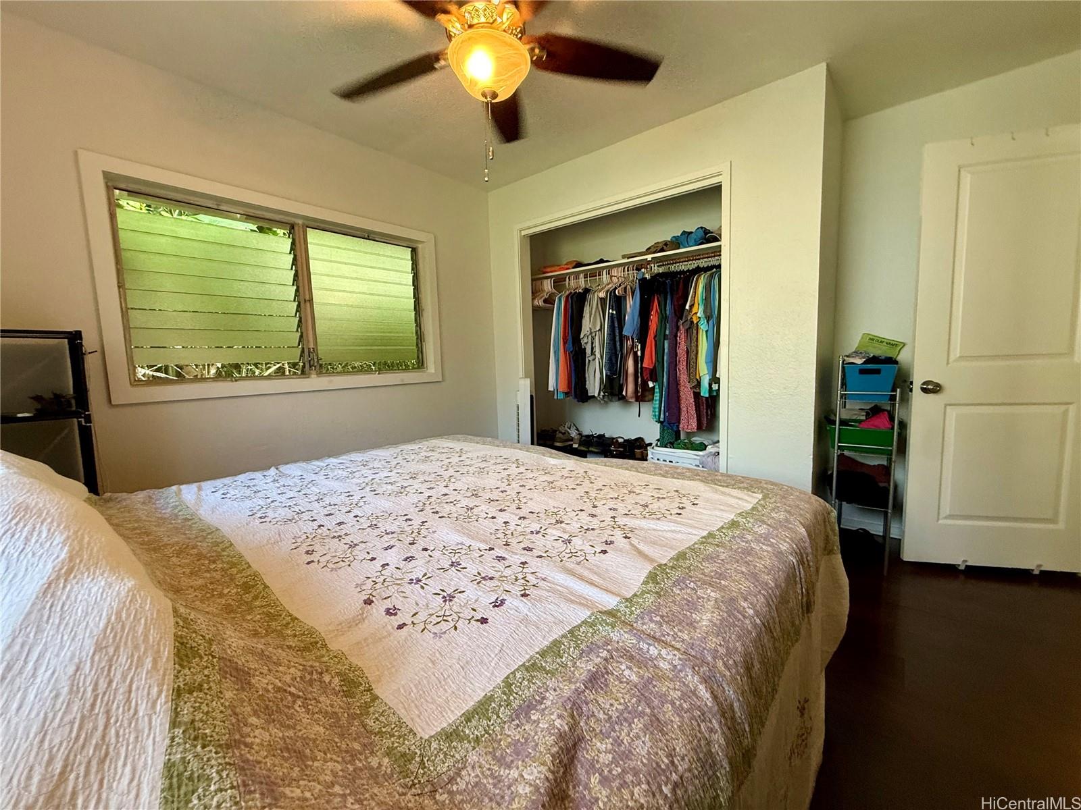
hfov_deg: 102.1
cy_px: 405
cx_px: 540
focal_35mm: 14
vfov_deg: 85.7
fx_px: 437
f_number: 2.2
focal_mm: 2.22
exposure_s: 1/60
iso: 320
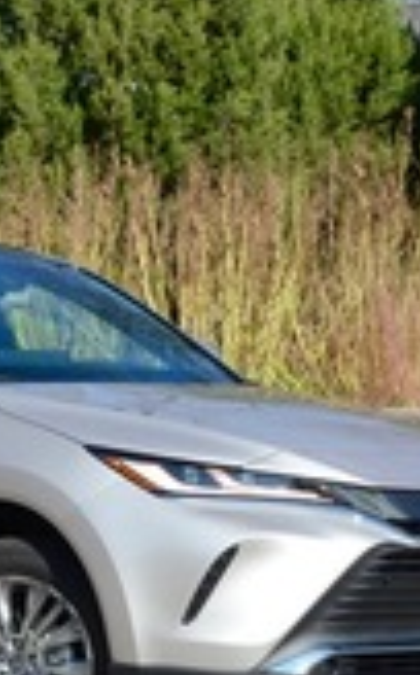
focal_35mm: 179
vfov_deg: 11.7
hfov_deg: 7.3
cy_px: 541
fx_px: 3290
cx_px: -33
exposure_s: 1/800
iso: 800
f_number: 14
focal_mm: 48
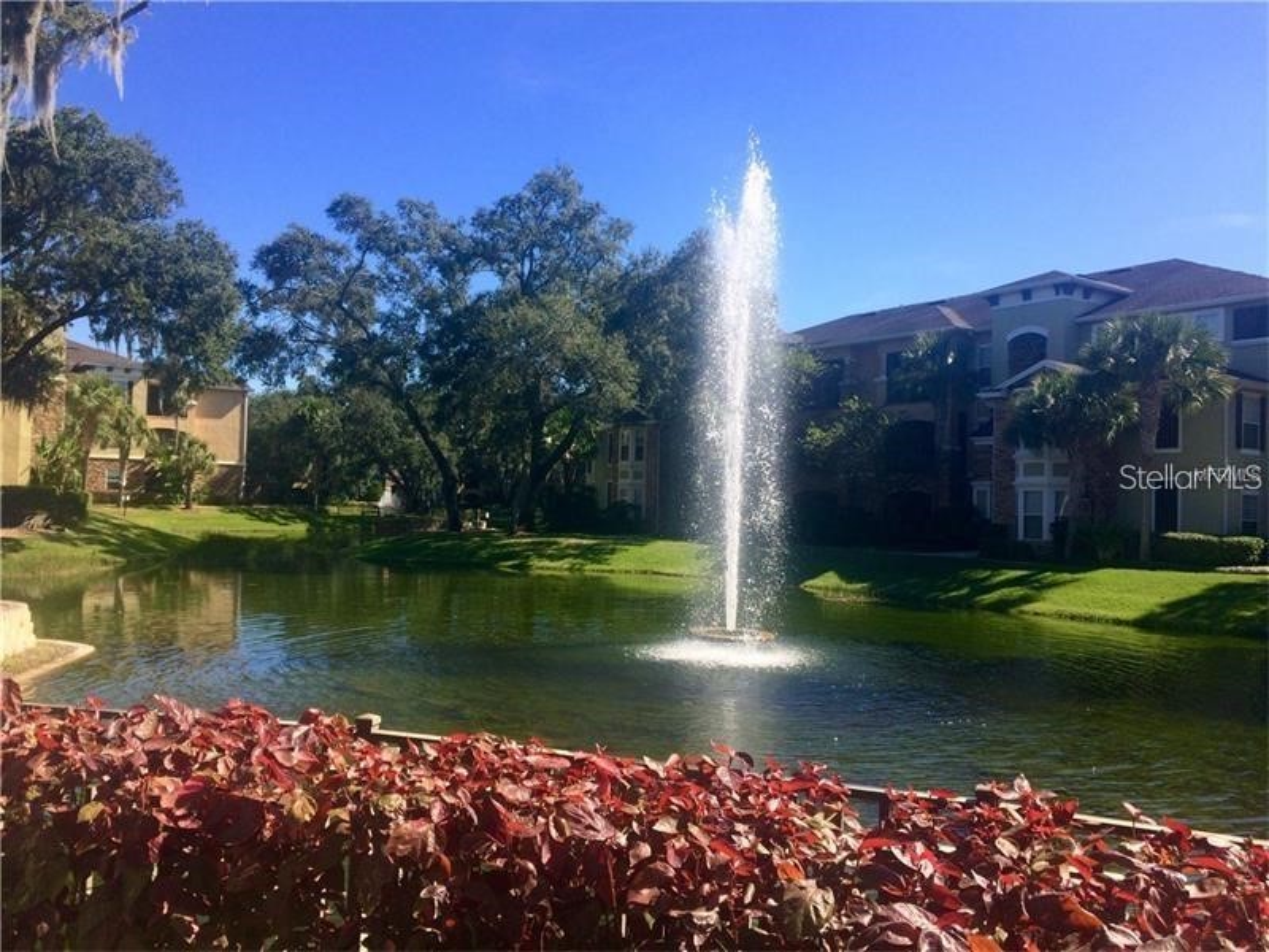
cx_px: 634
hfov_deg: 61.7
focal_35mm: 29
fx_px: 1063
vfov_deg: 48.2
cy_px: 476
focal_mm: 4.15
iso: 32
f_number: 2.2
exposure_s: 1/1208
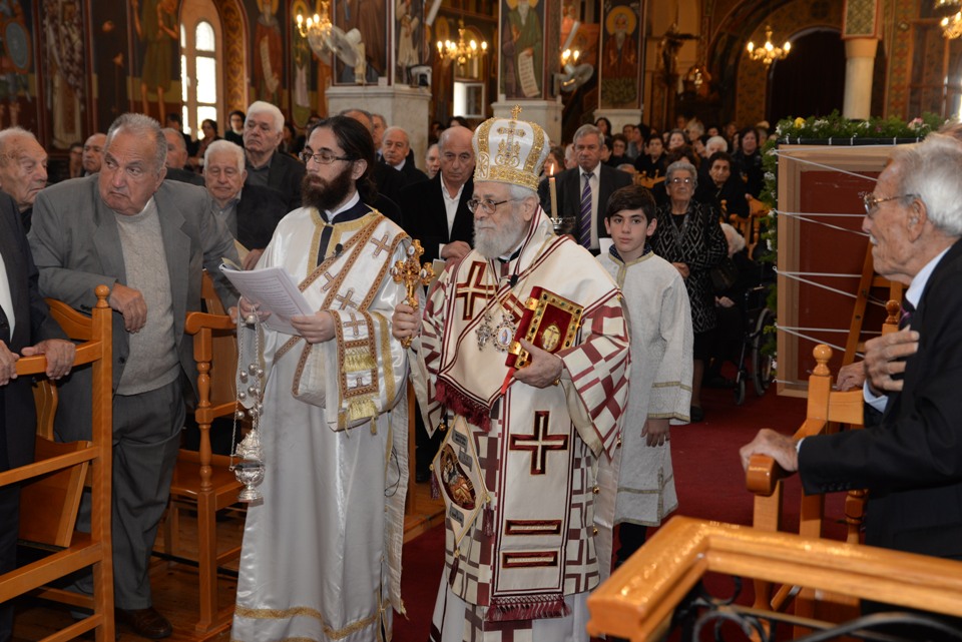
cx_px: 481
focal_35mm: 46
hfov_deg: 42.7
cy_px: 321
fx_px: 1230
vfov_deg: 29.3
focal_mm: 46
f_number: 4.5
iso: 800
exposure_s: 1/100
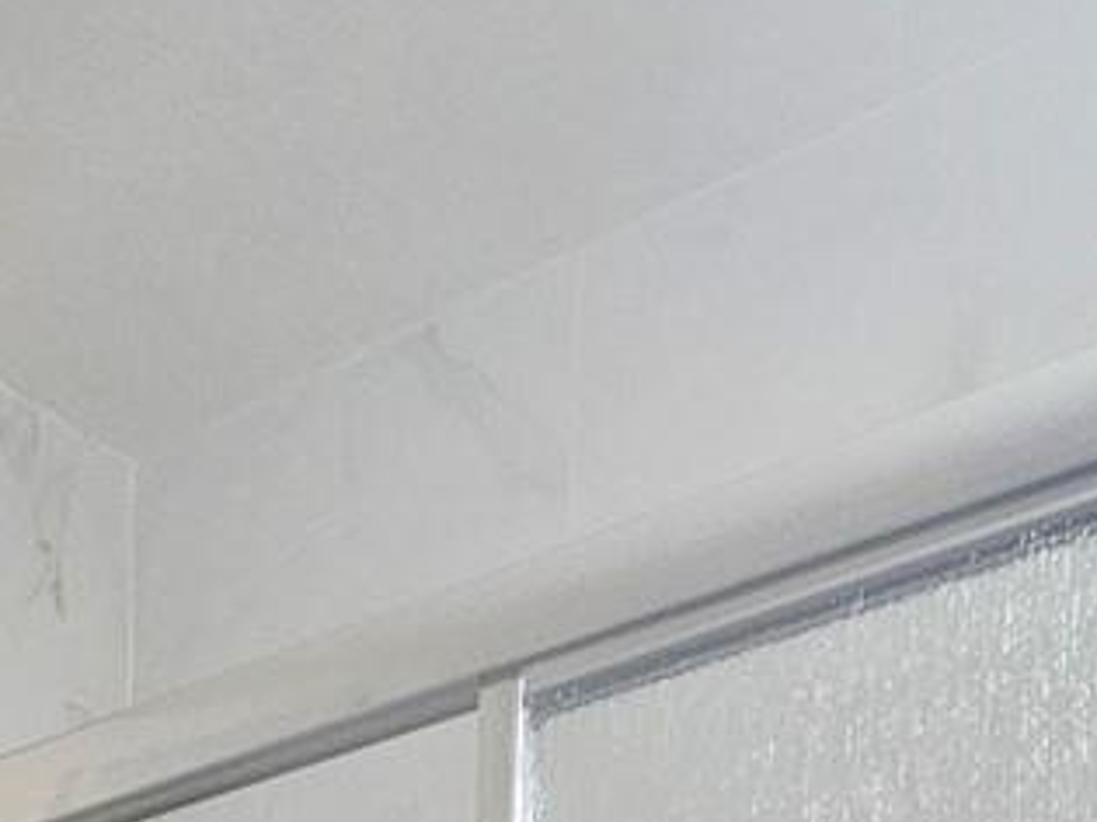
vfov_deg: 14.4
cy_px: 1989
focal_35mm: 66
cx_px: -390
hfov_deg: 24.9
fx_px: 2091
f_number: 2.2
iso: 250
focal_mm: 2.2
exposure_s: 1/60
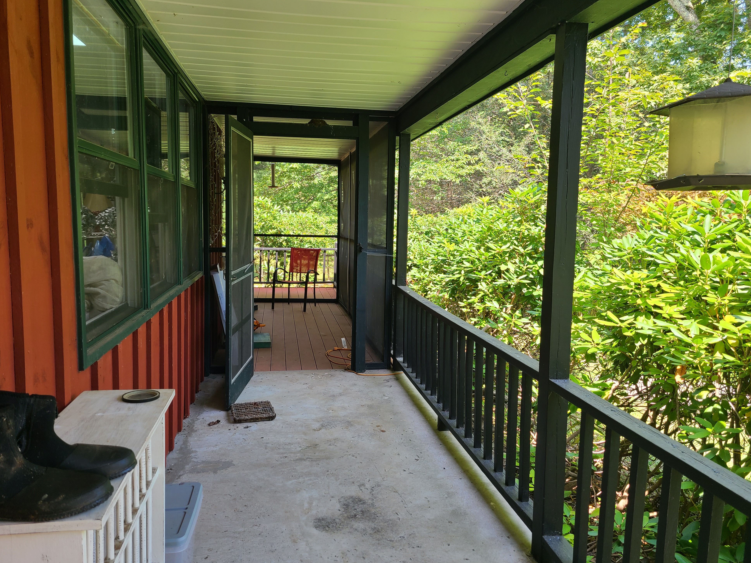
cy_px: 278
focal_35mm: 27
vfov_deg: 51.4
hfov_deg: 65.3
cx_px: 378
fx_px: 586
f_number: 1.8
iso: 40
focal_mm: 5.4
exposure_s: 1/180
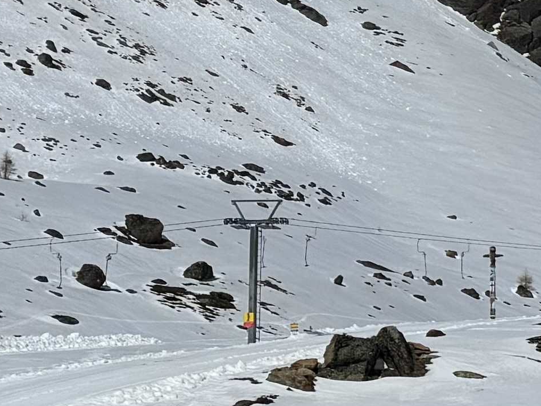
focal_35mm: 144
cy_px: 620
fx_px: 2251
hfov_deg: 10.5
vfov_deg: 10.0
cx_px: 1516
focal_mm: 6.86
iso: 50
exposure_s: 1/20000
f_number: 1.78
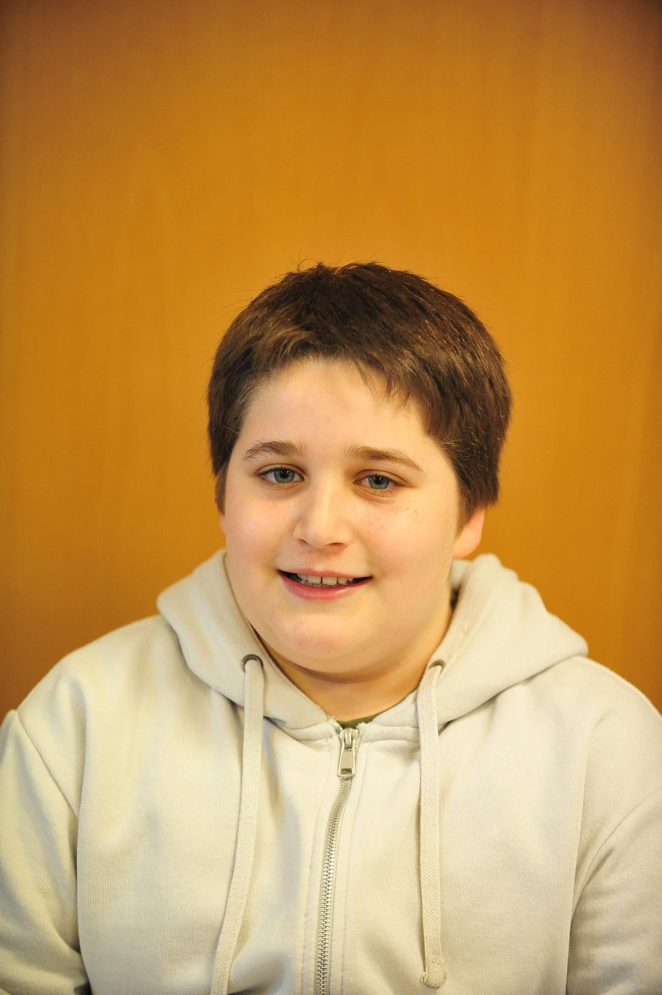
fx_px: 3202
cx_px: 331
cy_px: 498
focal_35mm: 116
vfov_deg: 17.6
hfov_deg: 11.8
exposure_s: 1/250
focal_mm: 116
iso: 2500
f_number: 2.8
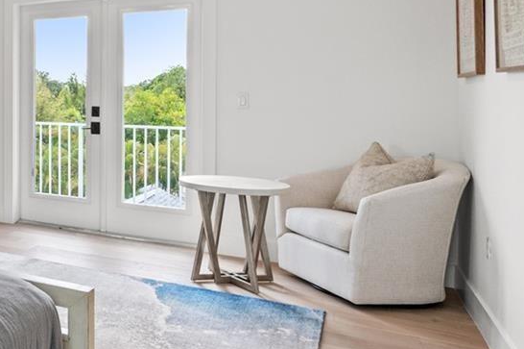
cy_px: 101
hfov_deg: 34.9
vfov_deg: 32.2
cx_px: -140
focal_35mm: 41
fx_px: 596
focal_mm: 14
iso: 800
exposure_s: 1/30
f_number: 10
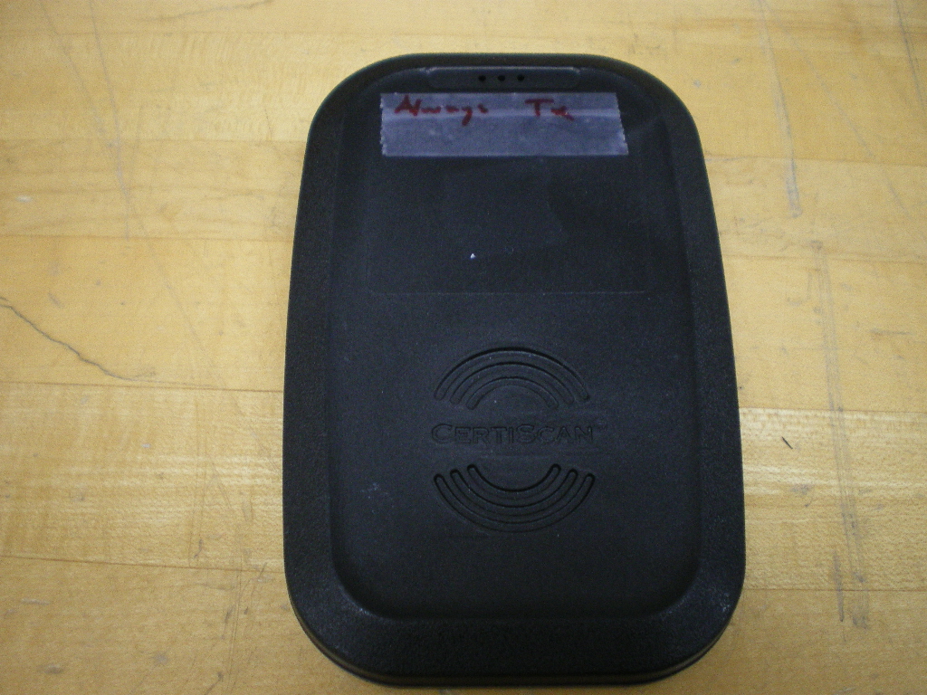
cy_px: 348
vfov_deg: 39.7
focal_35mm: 36
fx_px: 964
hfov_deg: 51.4
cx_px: 464
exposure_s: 1/50
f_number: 3.1
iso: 320
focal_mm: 6.3
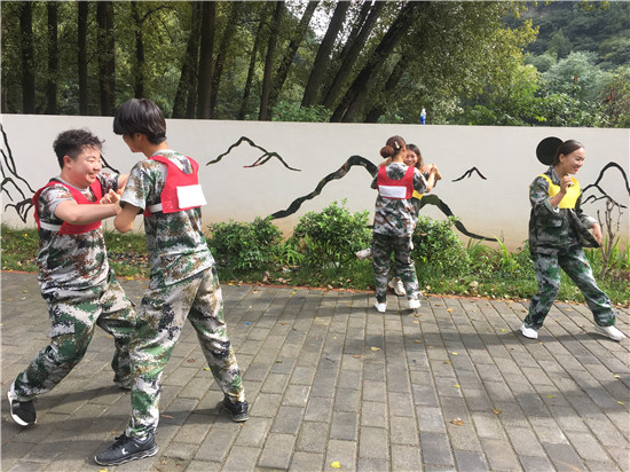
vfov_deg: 48.2
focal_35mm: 29
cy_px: 236
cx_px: 315
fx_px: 528
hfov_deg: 61.7
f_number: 2.2
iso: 25
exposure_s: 1/349
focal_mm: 4.15
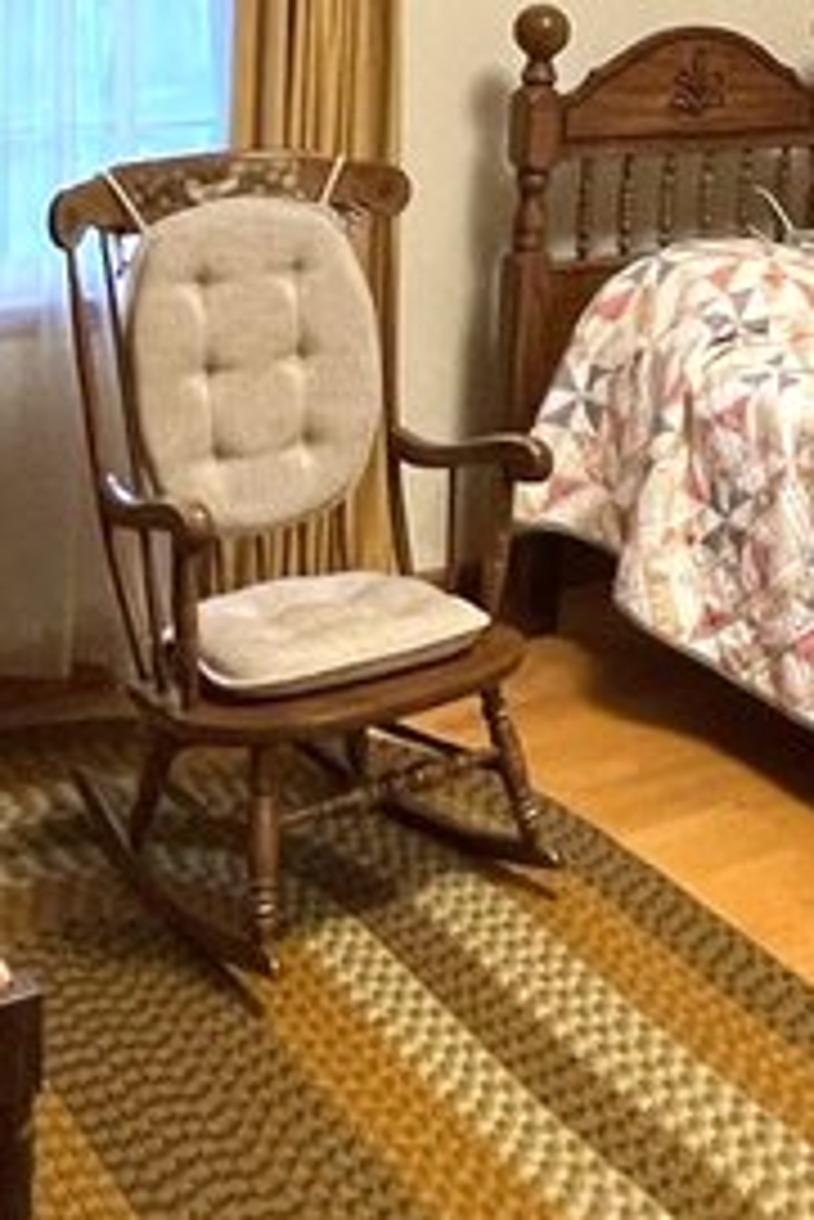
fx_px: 2066
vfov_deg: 31.0
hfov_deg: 21.9
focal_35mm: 61
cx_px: 681
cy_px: 70
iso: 400
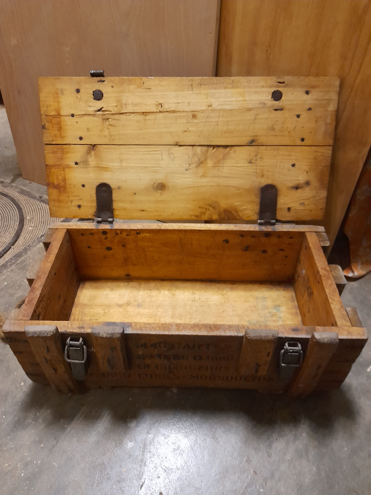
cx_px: 186
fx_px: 357
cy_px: 248
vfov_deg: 69.4
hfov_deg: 54.9
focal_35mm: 25
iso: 640
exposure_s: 1/20
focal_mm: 4.6
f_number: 2
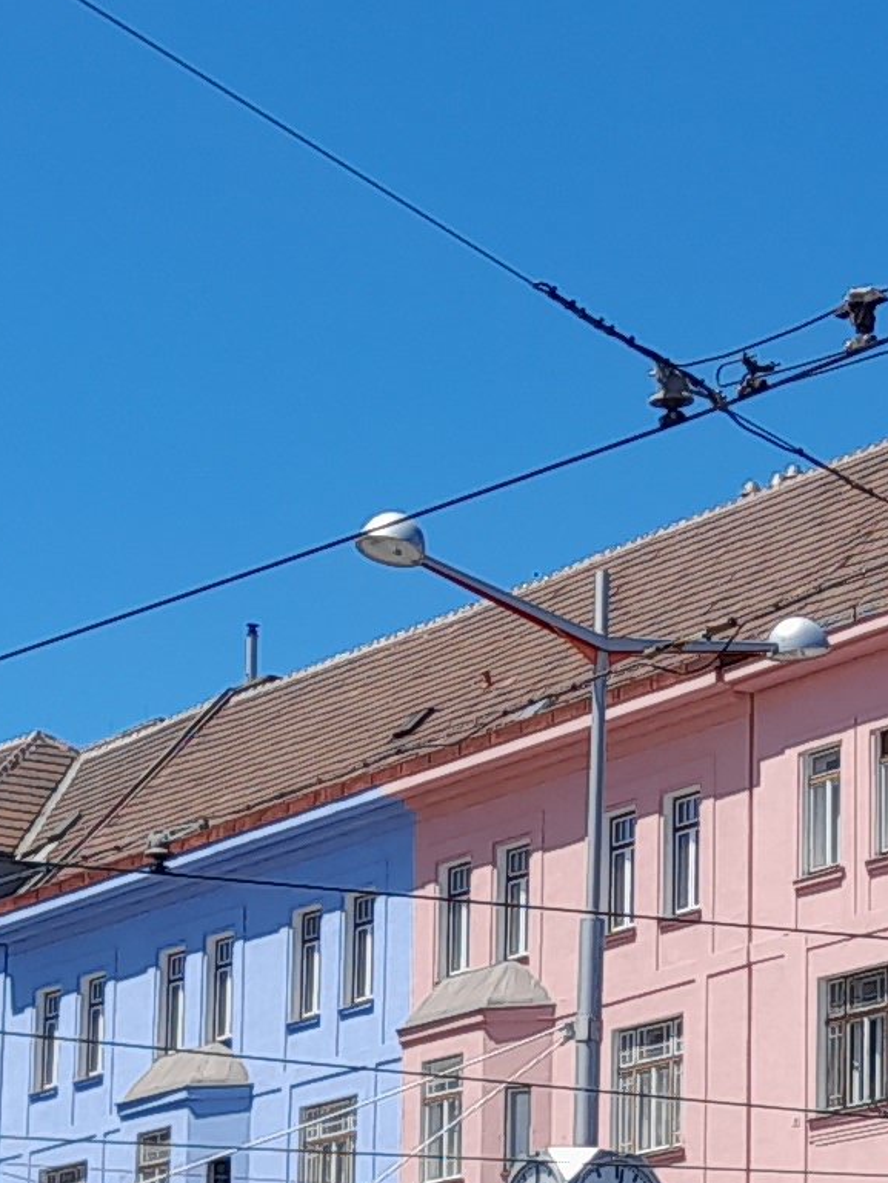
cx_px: 742
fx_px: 4445
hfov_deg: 11.4
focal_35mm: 130
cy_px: 978
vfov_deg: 15.1
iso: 20
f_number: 2
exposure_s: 1/620
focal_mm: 4.6
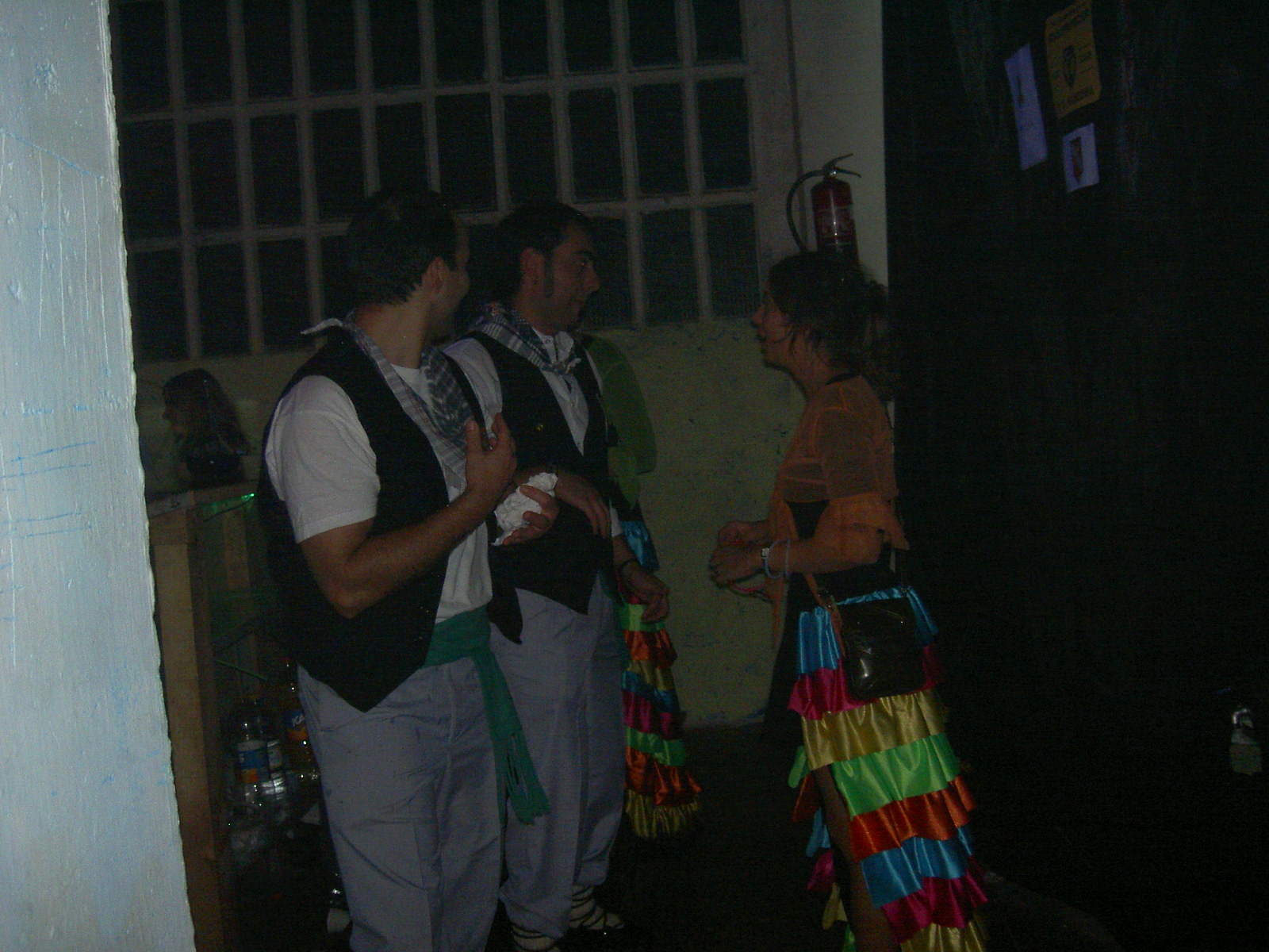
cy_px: 476
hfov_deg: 47.9
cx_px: 634
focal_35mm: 39
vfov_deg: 36.8
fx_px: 1430
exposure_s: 1/59.5
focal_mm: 8
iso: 100
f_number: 2.8
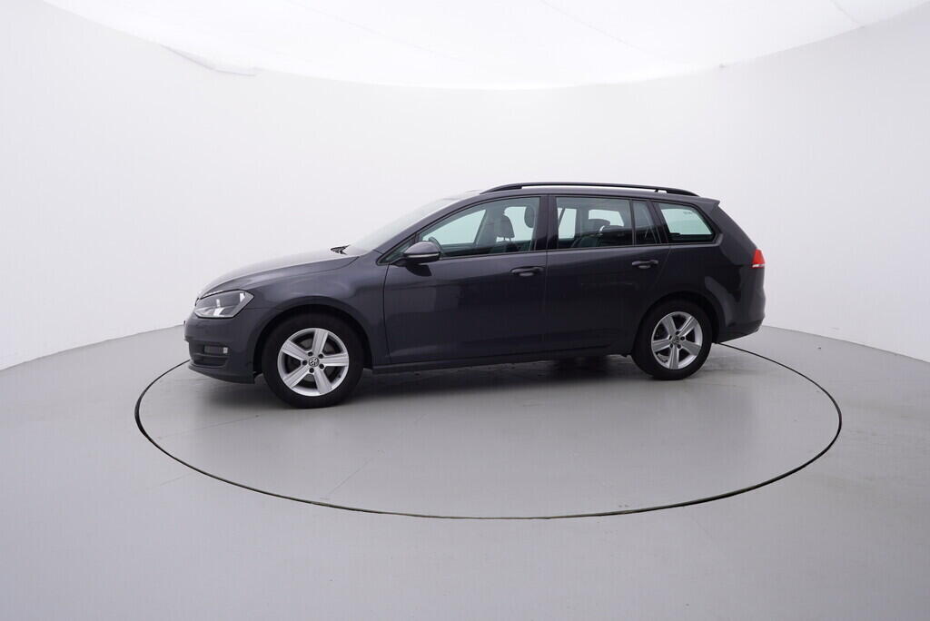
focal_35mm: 22
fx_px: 582
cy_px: 310
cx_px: 465
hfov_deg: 77.3
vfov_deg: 56.2
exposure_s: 1/80
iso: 200
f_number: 5
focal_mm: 15
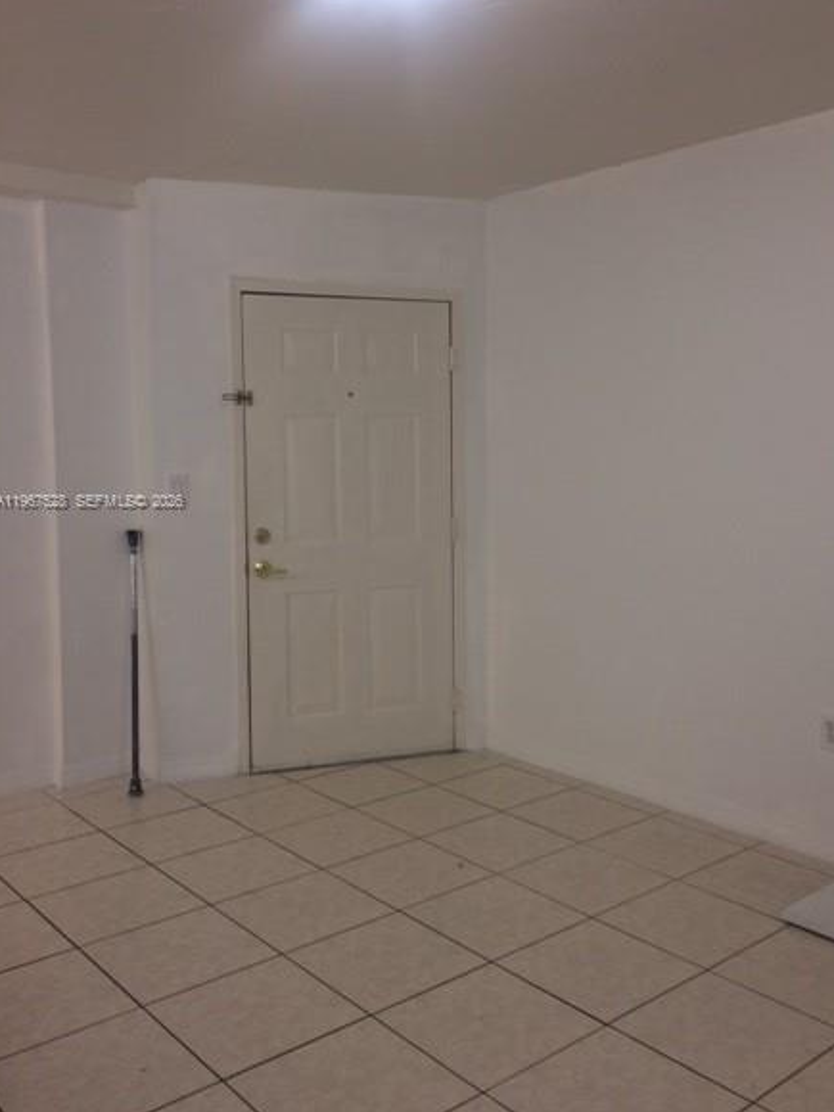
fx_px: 1028
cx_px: 452
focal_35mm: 32
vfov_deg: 56.7
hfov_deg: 44.1
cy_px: 502
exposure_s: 1/30
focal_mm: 4.15
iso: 64
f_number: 2.2
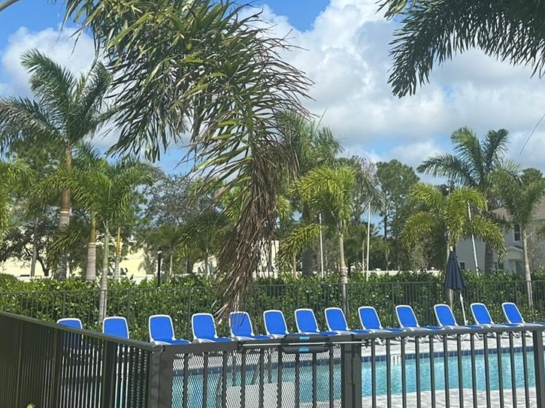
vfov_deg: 26.9
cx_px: 343
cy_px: 79
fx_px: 834
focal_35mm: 53
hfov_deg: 36.0
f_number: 1.78
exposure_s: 1/5848
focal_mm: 6.86
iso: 80
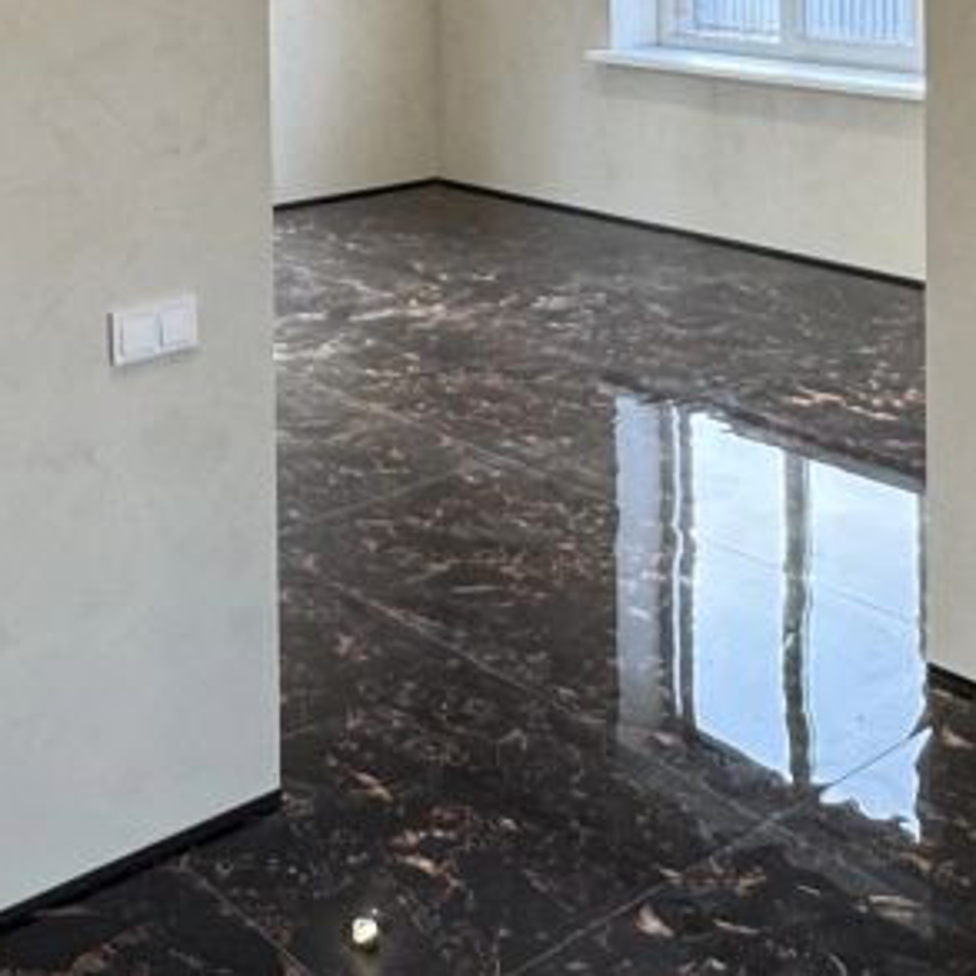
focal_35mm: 53
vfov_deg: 28.9
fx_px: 1691
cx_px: 483
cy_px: -118
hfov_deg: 32.2
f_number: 2.2
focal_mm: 2.22
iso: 160
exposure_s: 1/100
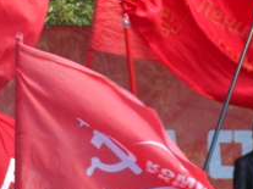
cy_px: 61
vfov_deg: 3.7
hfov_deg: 4.9
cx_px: 92
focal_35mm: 402
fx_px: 2936
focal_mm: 24.5
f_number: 5.9
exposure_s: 1/90
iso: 80
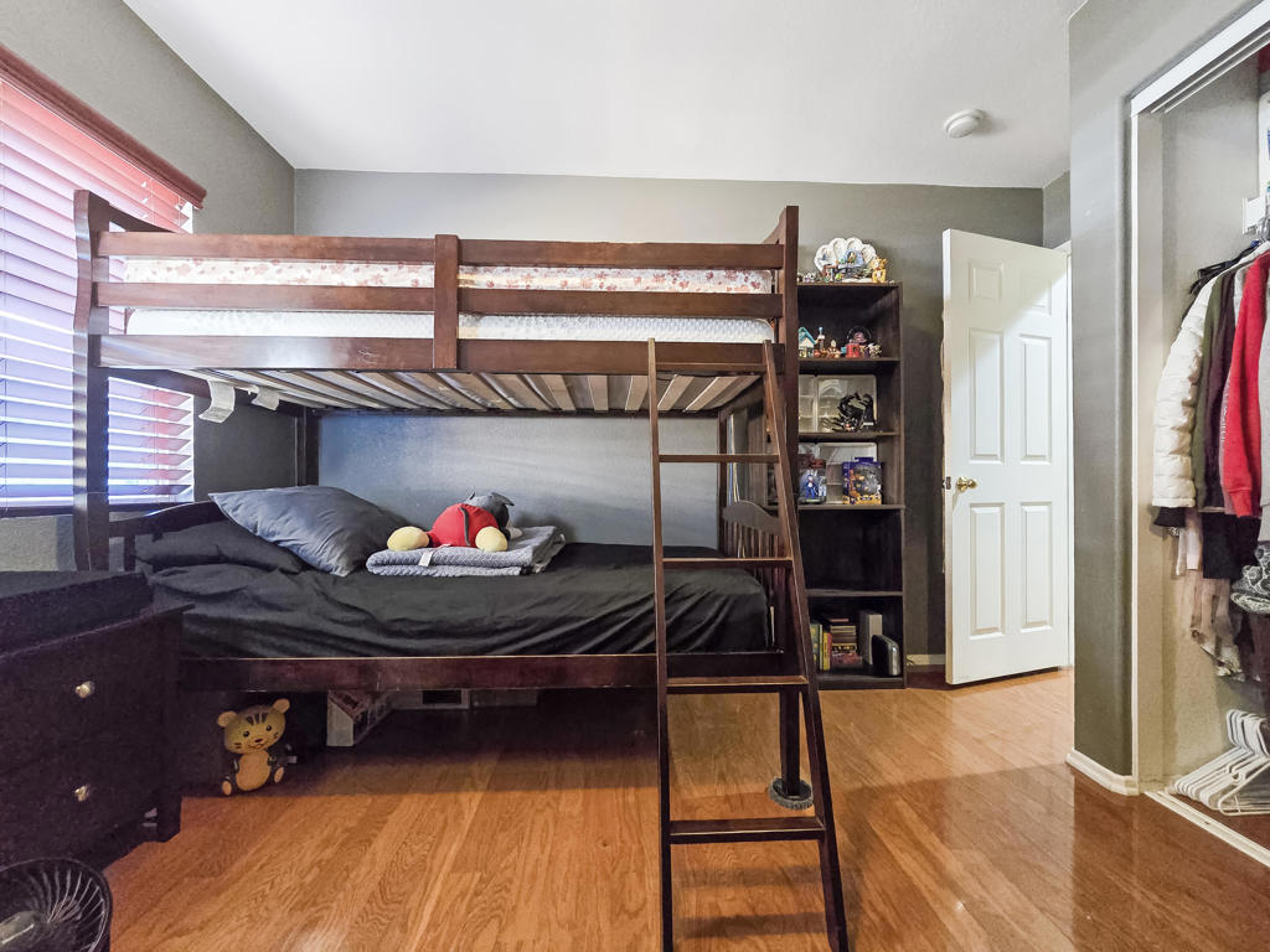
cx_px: 635
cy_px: 476
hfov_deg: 106.2
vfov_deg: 89.9
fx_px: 477
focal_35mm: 13
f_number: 2.2
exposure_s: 1/40
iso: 1600
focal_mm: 2.2
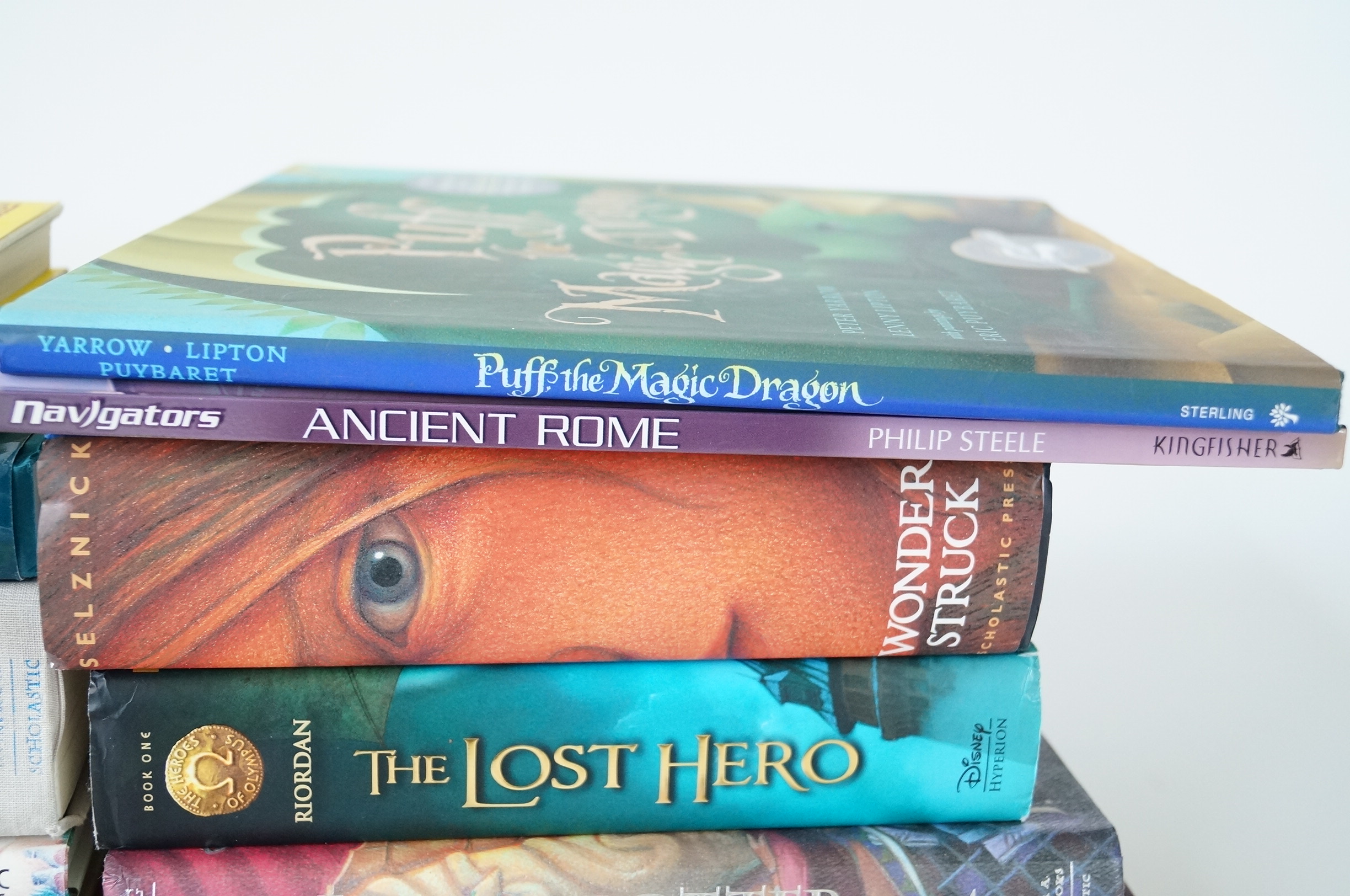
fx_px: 1573
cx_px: 675
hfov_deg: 46.5
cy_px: 448
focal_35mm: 42
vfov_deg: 31.8
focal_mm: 28
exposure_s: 1/60
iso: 1250
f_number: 4.5
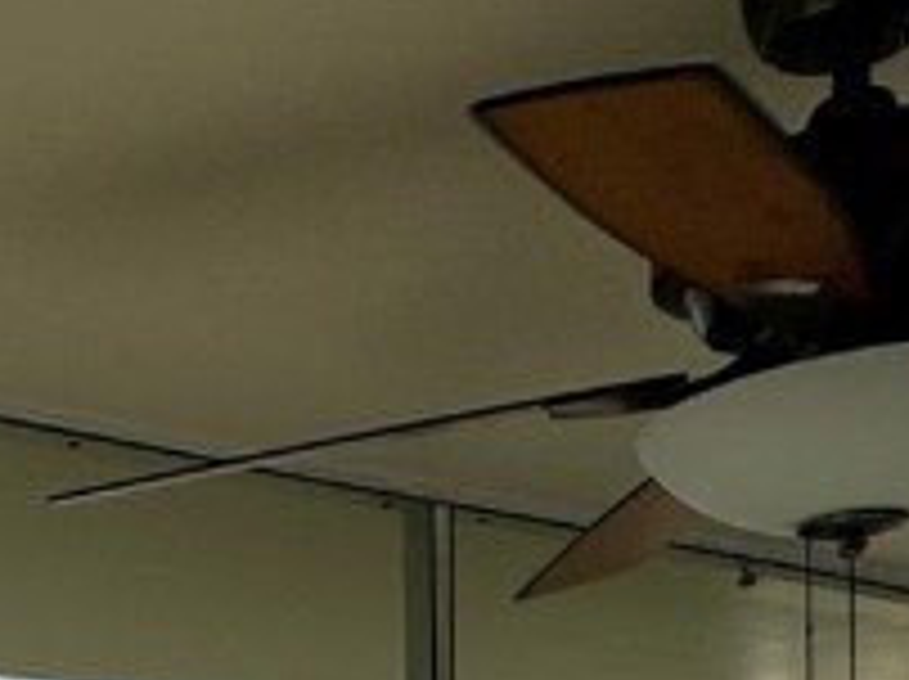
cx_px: -477
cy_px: 1126
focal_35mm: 71
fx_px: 1862
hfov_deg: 22.3
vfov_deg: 17.7
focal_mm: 2.22
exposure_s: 1/840
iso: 50
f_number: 2.2
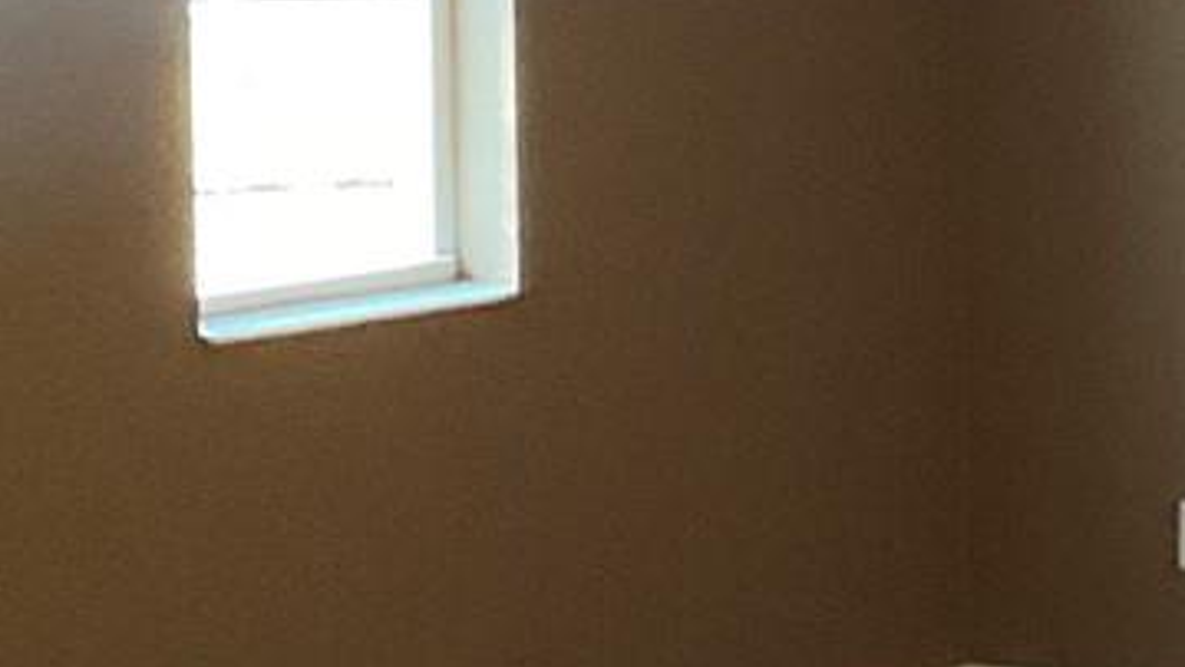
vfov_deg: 8.6
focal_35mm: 141
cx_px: 1423
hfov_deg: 14.7
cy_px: 89
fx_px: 4431
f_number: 1.8
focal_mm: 3
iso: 250
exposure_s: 1/60
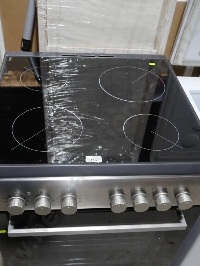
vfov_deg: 47.5
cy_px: 164
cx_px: 90
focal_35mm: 39
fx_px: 300
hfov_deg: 36.8
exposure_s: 1/60
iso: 200
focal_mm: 15
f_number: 3.6
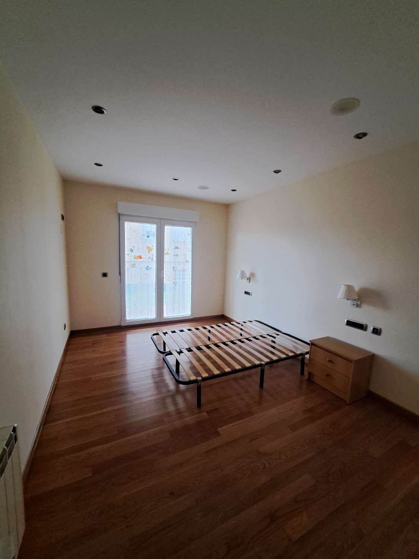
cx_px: 210
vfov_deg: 106.2
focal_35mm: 13
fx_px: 210
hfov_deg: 89.9
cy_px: 280
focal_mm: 1.74
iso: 250
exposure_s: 1/50
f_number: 2.2
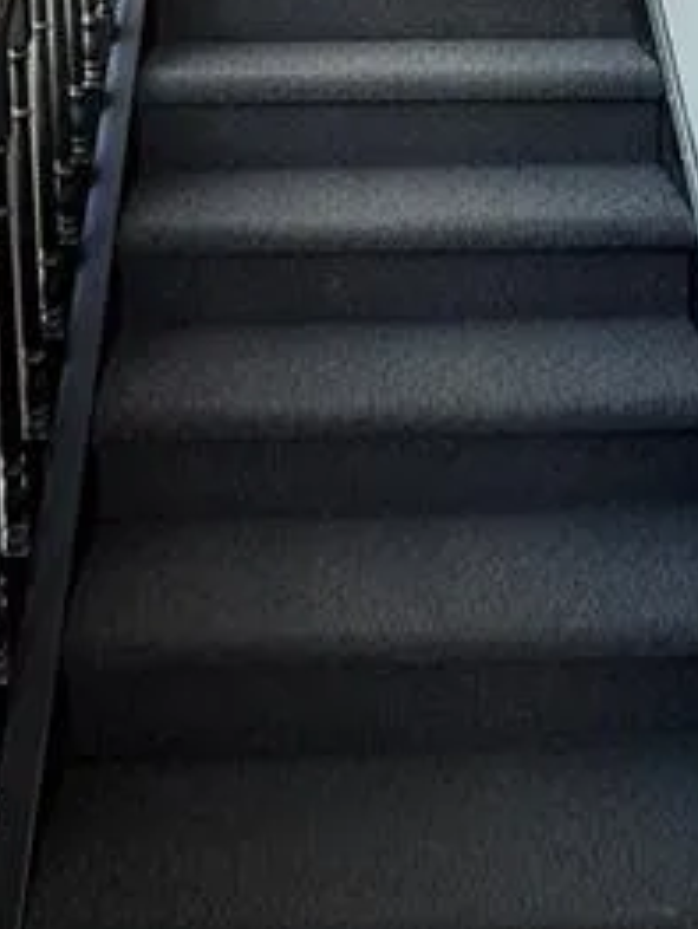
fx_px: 1101
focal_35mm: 41
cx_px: 376
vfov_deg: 36.6
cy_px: -152
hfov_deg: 35.2
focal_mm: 2.22
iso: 200
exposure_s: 1/120
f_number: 2.2
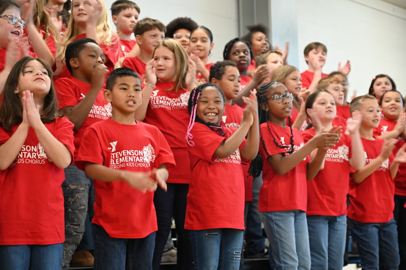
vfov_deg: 19.4
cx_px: 203
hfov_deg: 28.9
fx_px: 789
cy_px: 135
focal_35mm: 70
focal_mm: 70
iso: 2500
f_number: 4
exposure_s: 1/125
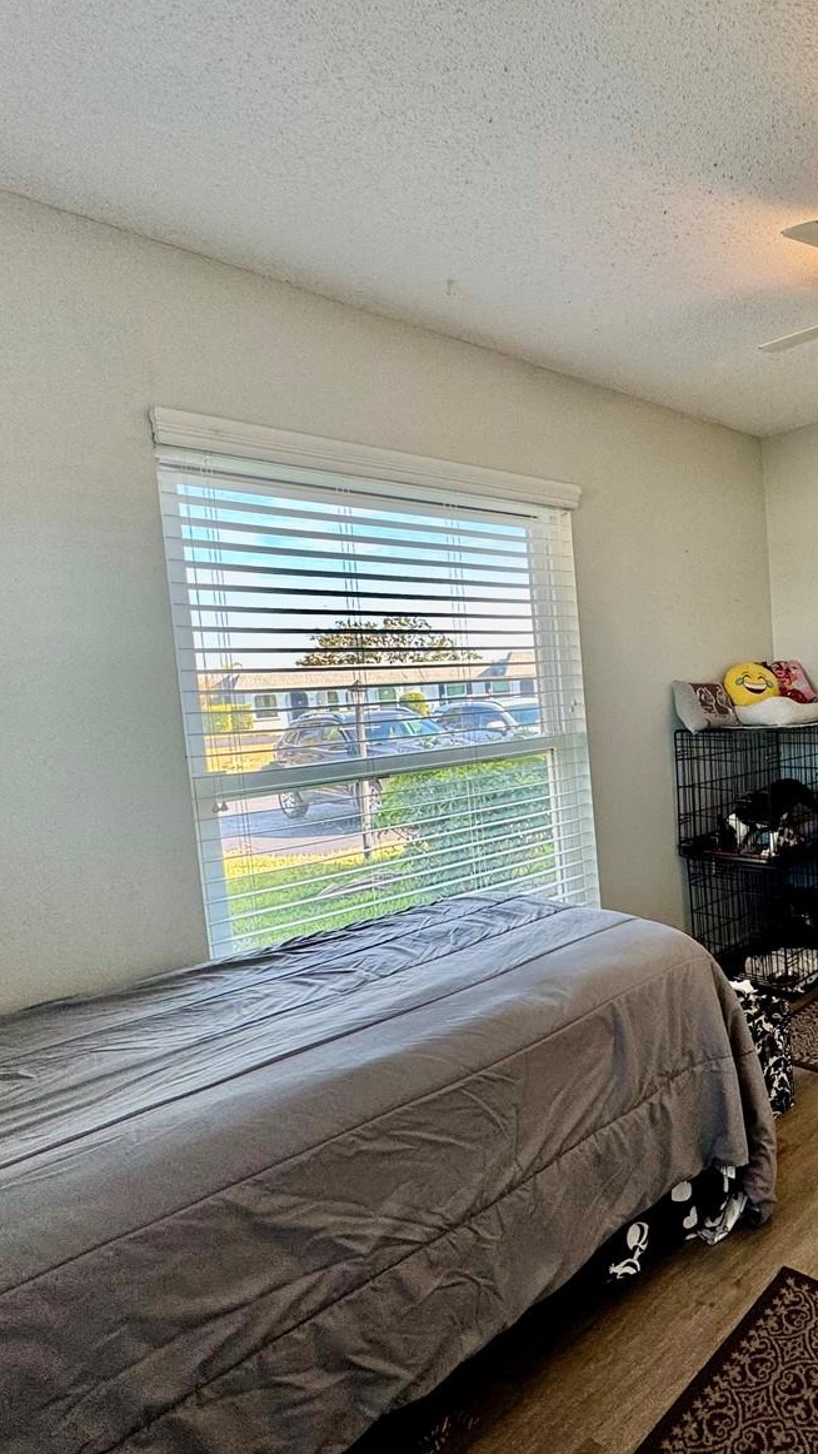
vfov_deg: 83.8
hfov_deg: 48.8
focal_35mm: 21
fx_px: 809
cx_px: 712
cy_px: 735
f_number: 2.2
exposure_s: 1/90
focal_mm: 2.22
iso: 100
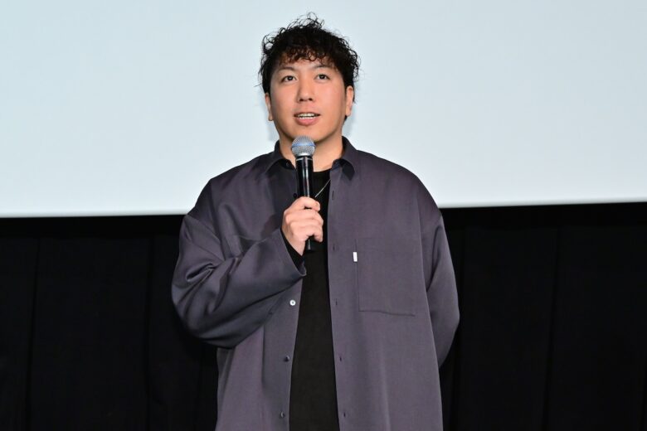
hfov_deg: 12.5
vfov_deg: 8.3
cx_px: 324
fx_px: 2965
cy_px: 216
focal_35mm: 165
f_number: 6.3
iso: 3200
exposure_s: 1/200
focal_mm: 110
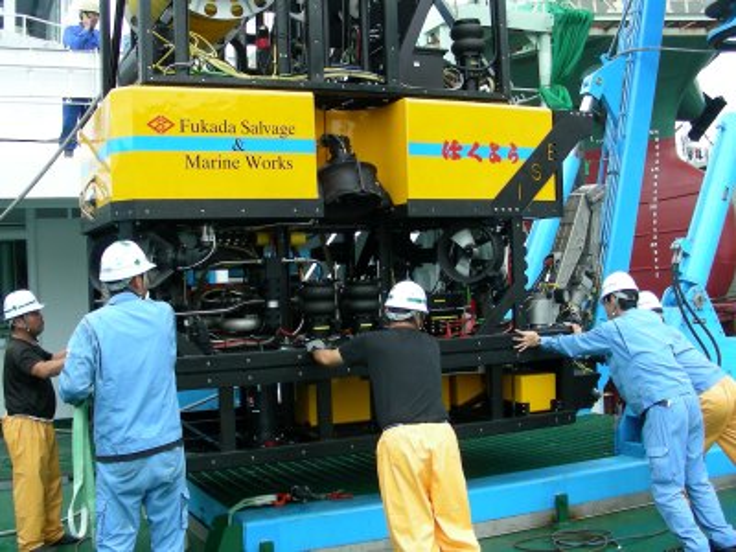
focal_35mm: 38
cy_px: 276
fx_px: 808
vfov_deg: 37.7
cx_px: 368
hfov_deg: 49.0
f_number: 3.5
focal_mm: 6.3
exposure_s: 1/106
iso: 50
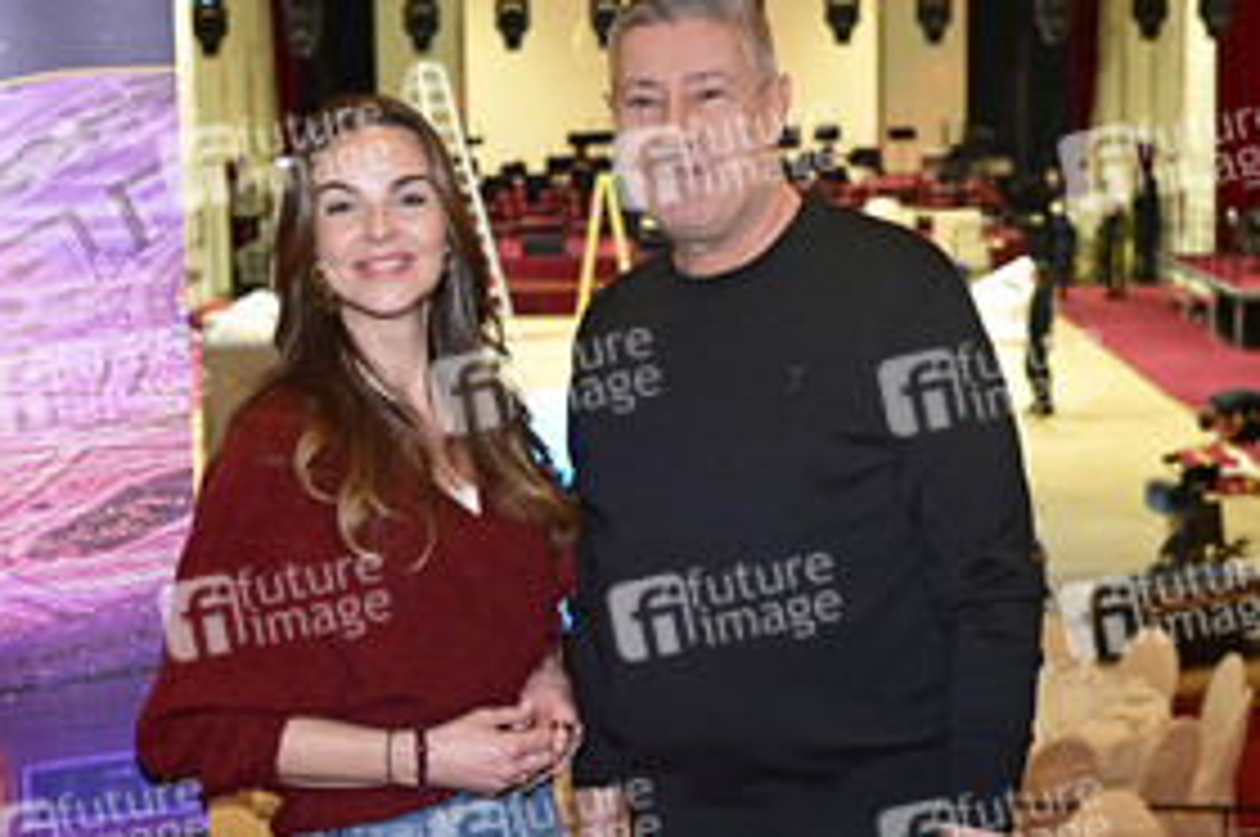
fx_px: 2307
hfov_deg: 30.5
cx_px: 605
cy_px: 495
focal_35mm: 66
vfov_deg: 20.5
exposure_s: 1/200
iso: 4000
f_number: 4.5
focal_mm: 41
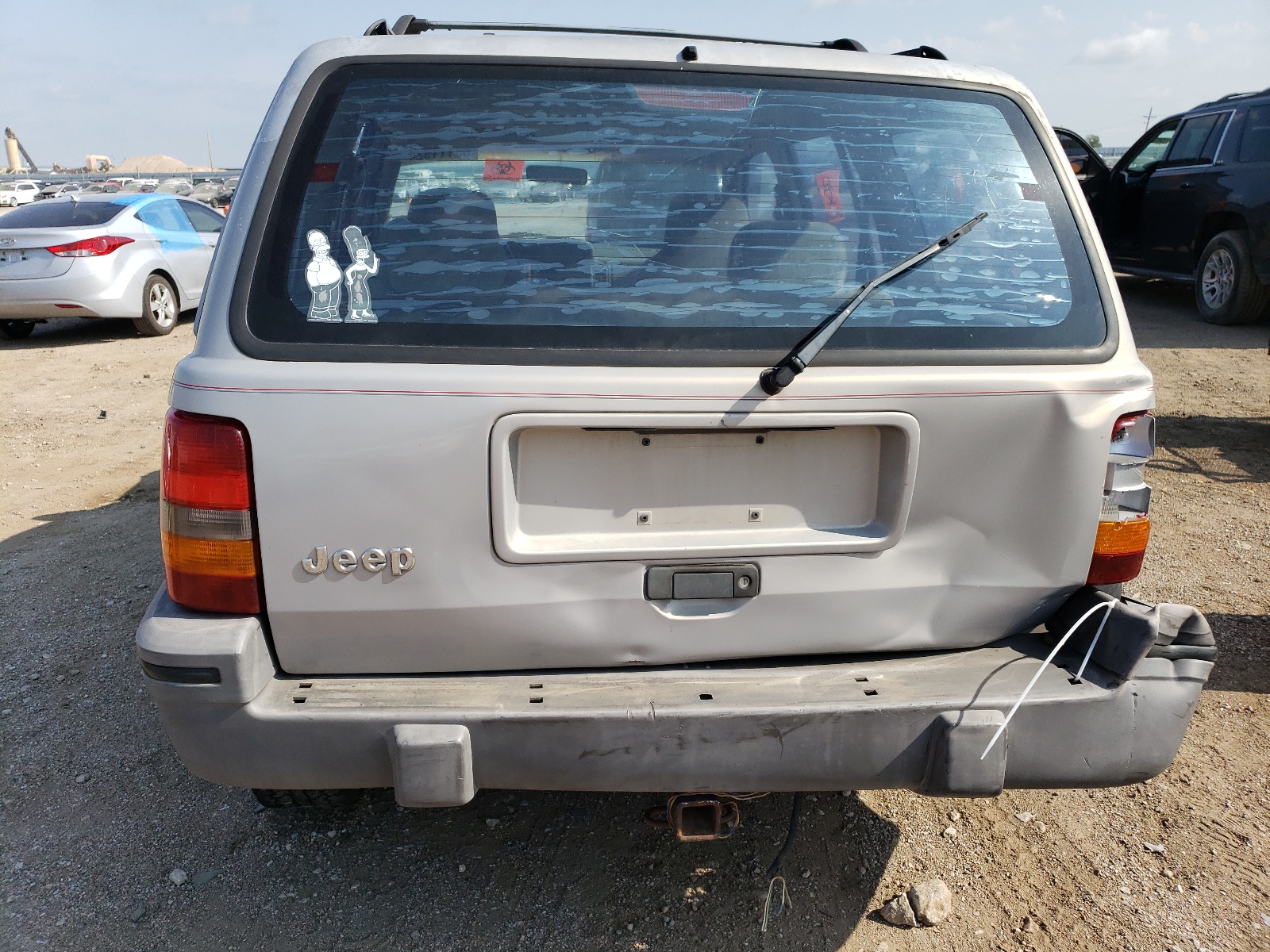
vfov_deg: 53.1
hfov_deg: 67.3
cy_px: 476
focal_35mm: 26
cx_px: 635
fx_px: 954
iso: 50
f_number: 1.5
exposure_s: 1/2500
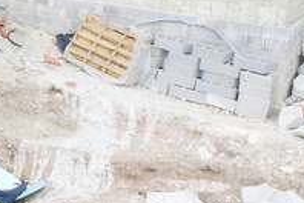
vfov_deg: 12.9
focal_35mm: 105
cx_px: -408
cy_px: 2
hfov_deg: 14.0
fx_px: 887
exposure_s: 1/354
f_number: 2.8
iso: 100
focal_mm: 3.61
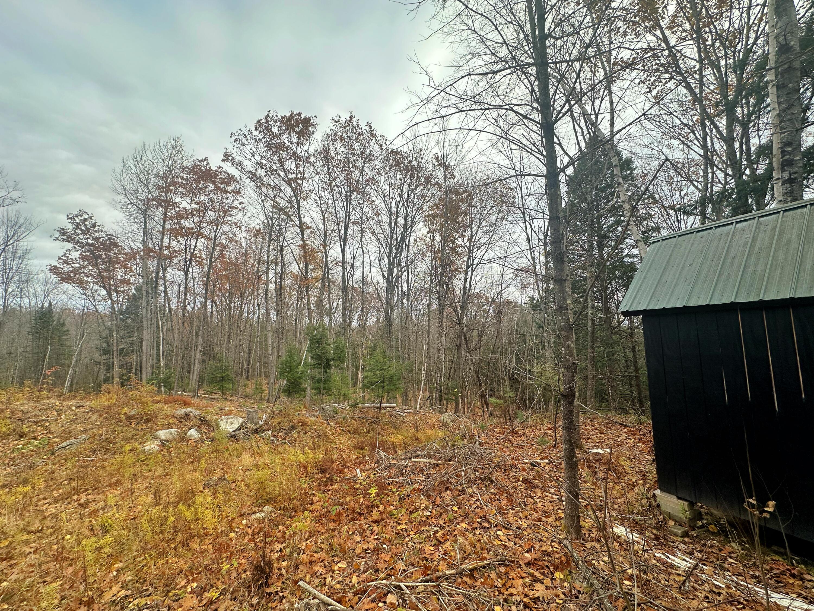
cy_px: 306
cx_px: 407
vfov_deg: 85.7
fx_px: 329
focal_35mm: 14
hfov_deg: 102.1
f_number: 2.2
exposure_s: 1/643
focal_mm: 2.22
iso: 40
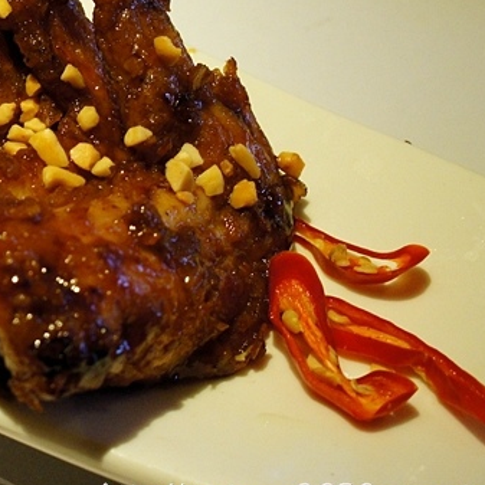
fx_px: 1078
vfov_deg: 25.0
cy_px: 106
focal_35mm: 68
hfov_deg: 23.8
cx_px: -49
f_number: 7.1
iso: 1600
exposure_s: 1/13
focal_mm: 20
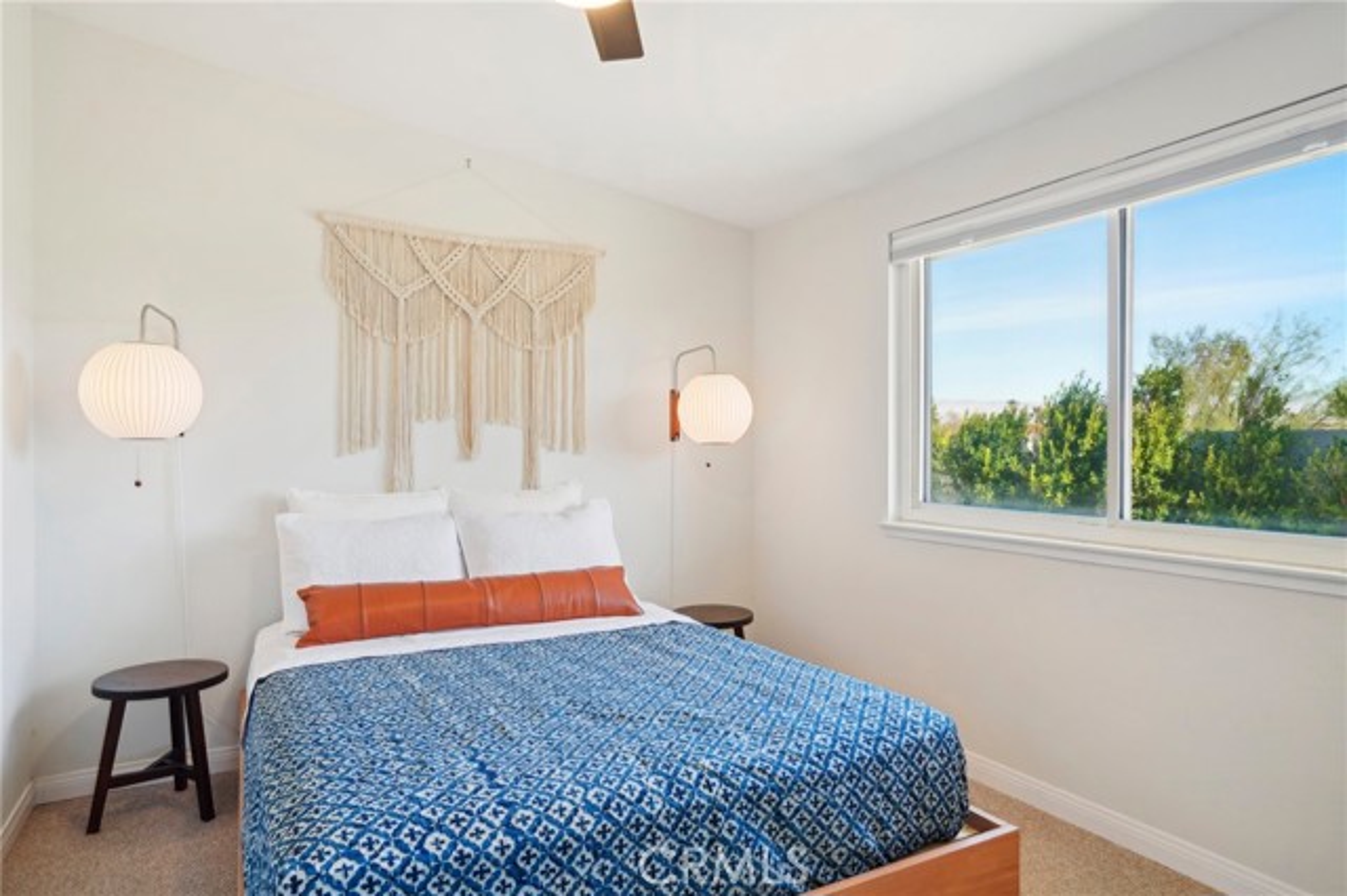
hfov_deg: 81.2
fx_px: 785
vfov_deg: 59.4
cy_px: 448
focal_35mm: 21
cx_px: 674
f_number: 8
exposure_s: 1/30
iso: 320
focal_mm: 21
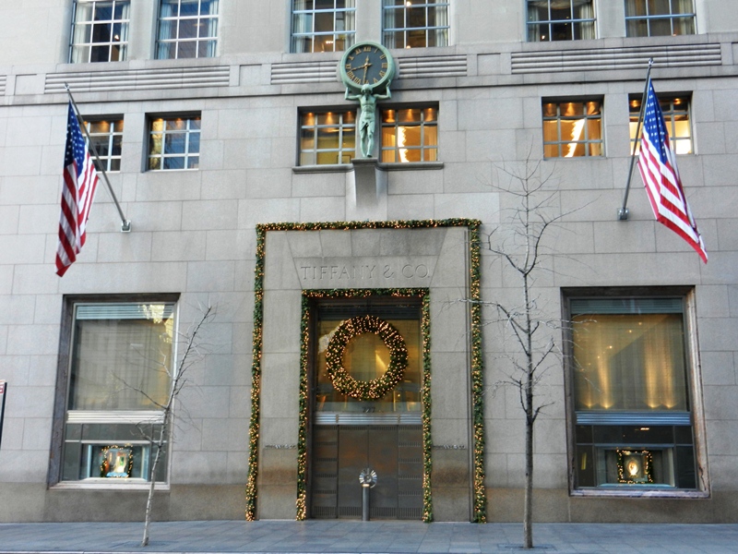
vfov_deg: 37.7
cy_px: 277
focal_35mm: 38
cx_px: 369
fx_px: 810
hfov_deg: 49.0
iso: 180
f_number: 4
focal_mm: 6.9
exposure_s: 1/30
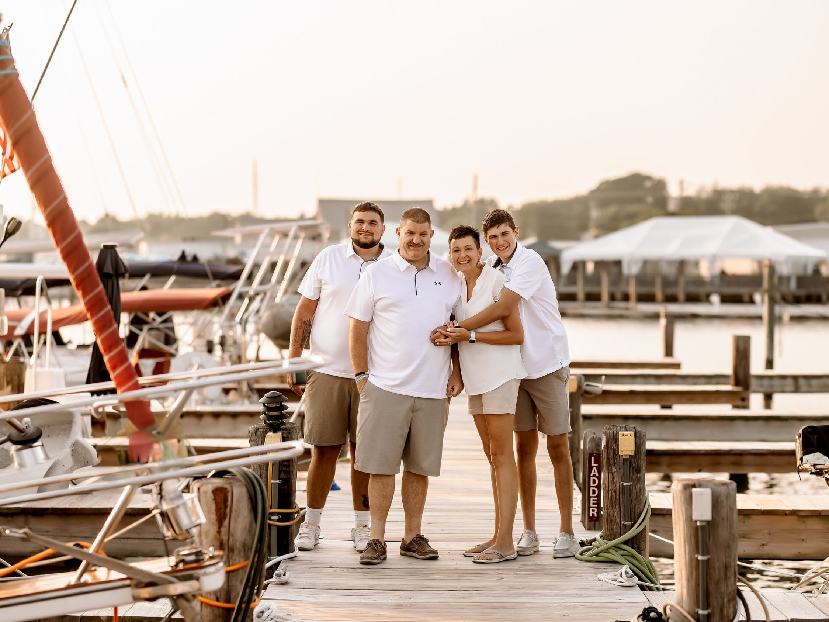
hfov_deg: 21.1
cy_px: 308
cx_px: 424
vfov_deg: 15.9
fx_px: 2227
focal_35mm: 93
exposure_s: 1/1250
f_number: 2
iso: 100
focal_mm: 85
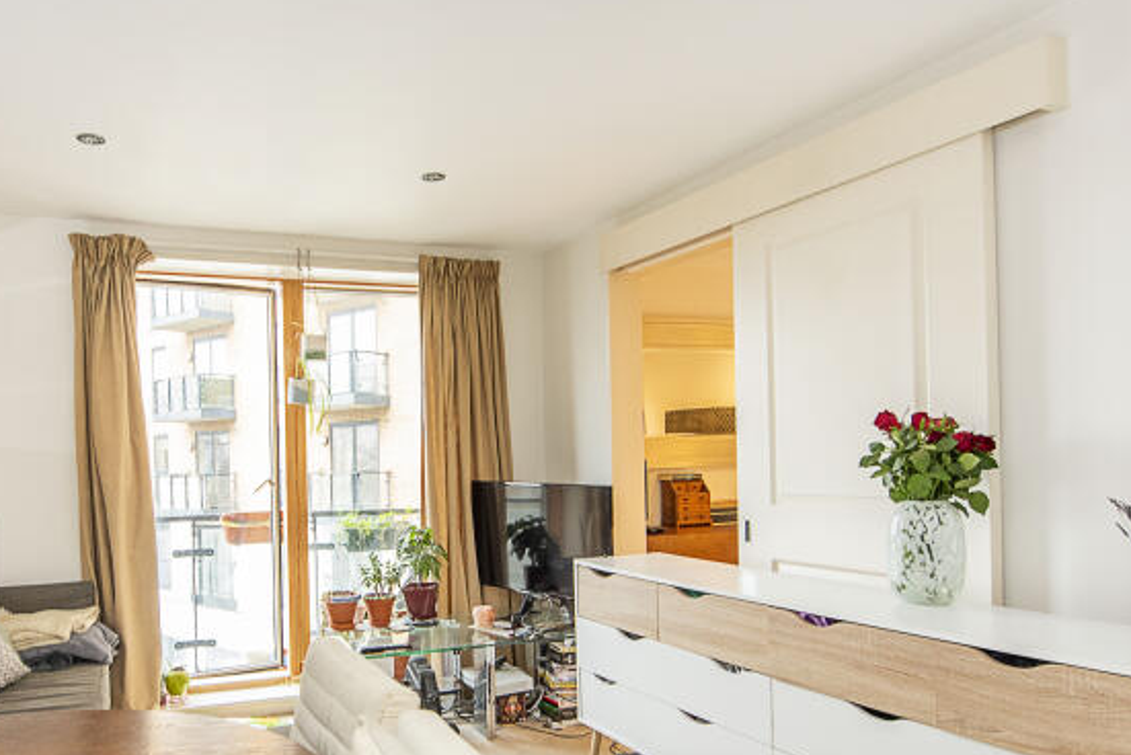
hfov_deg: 68.1
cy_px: 460
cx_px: 415
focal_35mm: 26
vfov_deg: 49.2
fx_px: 817
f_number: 6.3
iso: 500
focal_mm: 14
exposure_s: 1/6
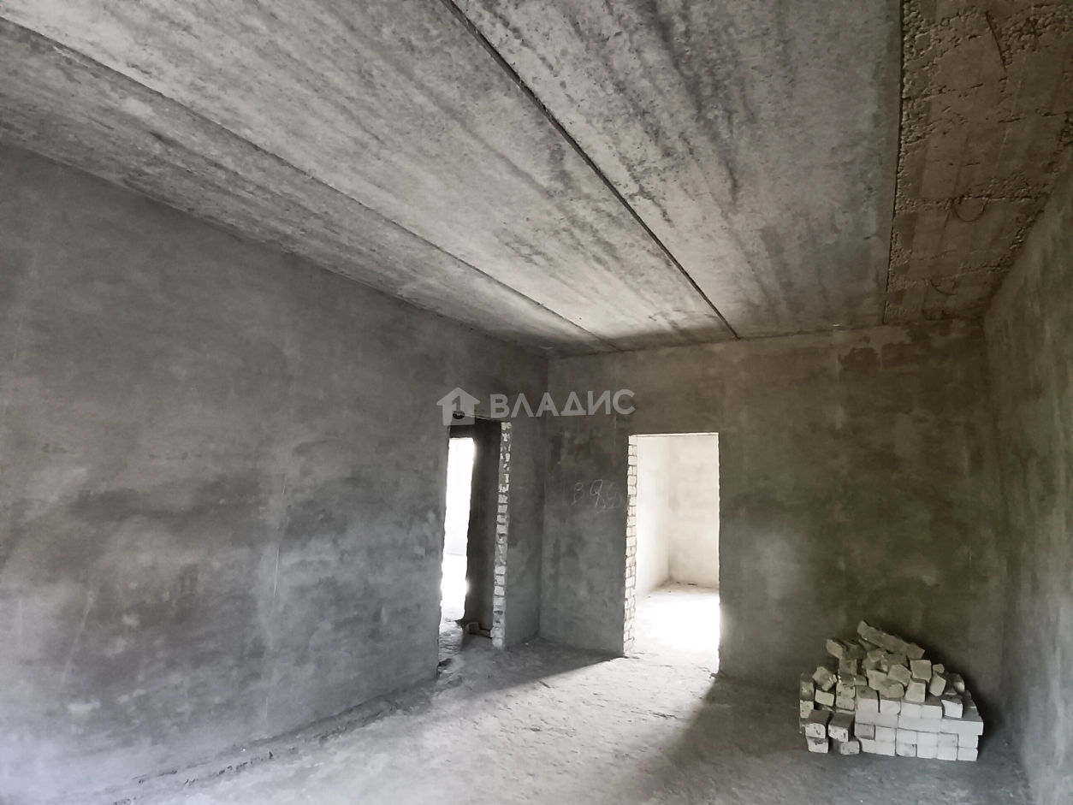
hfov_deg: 91.0
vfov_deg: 74.7
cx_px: 536
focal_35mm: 17
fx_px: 527
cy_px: 402
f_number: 2.2
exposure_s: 1/33.3
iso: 867
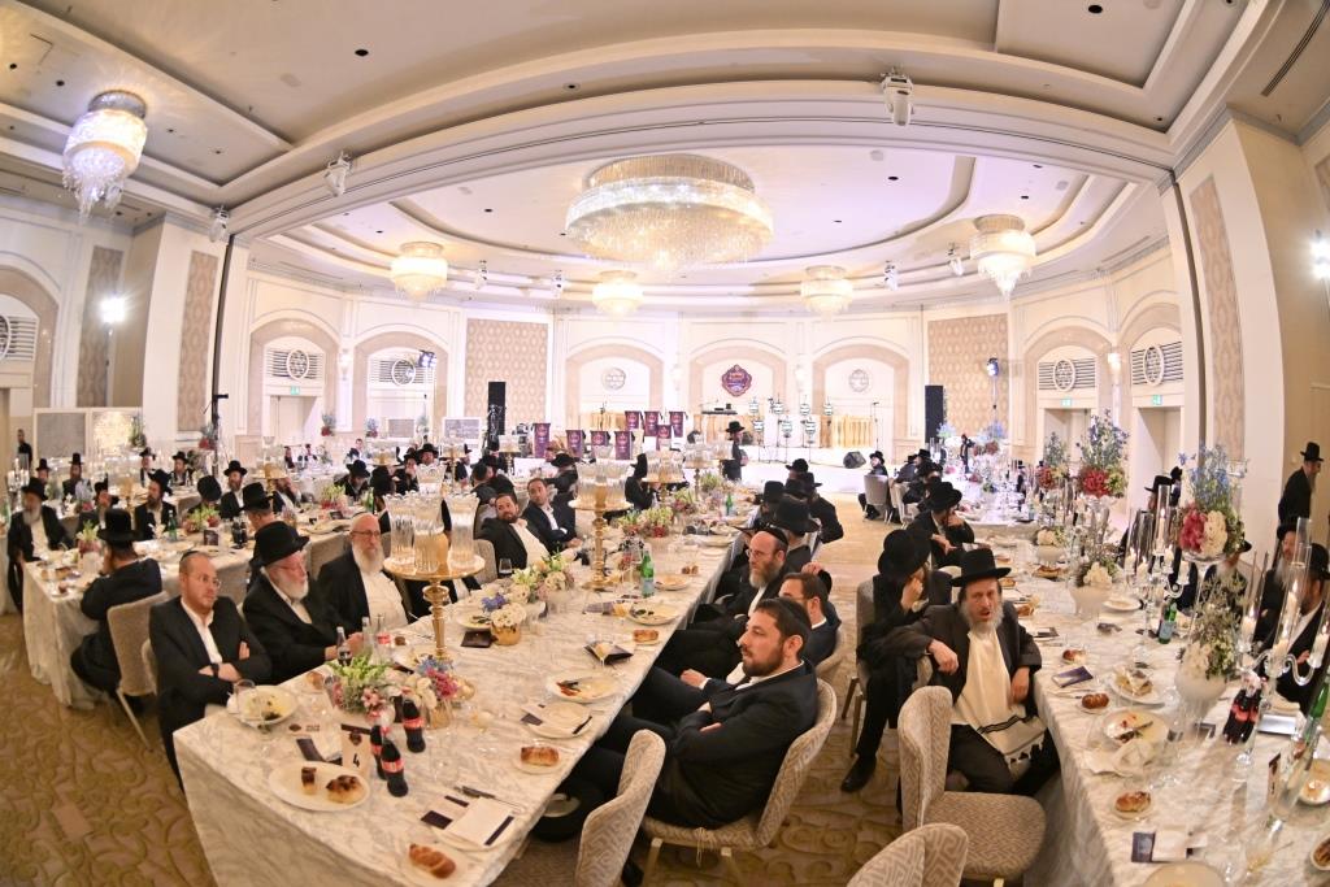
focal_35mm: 15
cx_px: 665
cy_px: 444
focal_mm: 10.5
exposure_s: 1/160
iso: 800
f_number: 2.8
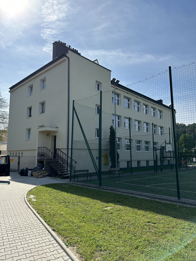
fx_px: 181
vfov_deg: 71.6
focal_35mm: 24
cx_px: 98
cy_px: 130
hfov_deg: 56.8
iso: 80
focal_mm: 6.86
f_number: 1.78
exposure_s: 1/6211
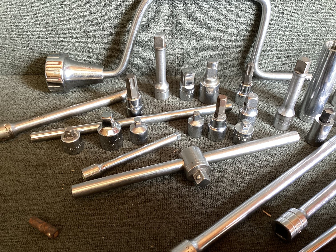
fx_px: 301
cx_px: 168
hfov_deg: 58.3
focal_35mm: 31
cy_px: 126
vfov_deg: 45.4
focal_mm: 3.3
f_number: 2.4
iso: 125
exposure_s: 1/50
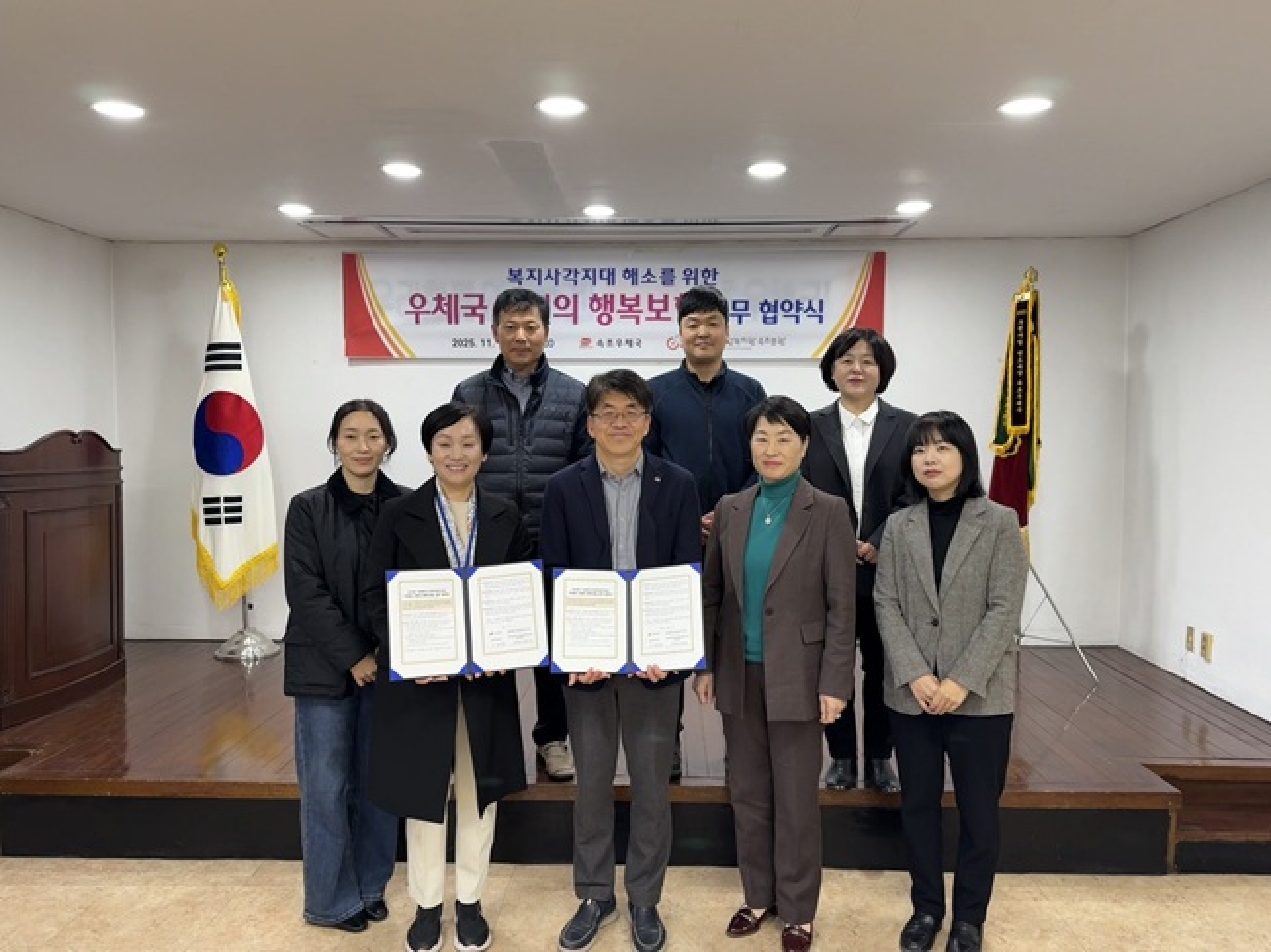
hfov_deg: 71.6
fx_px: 881
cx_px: 636
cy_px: 476
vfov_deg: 56.8
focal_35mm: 24
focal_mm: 6.76
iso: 160
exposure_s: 1/120
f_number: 1.78
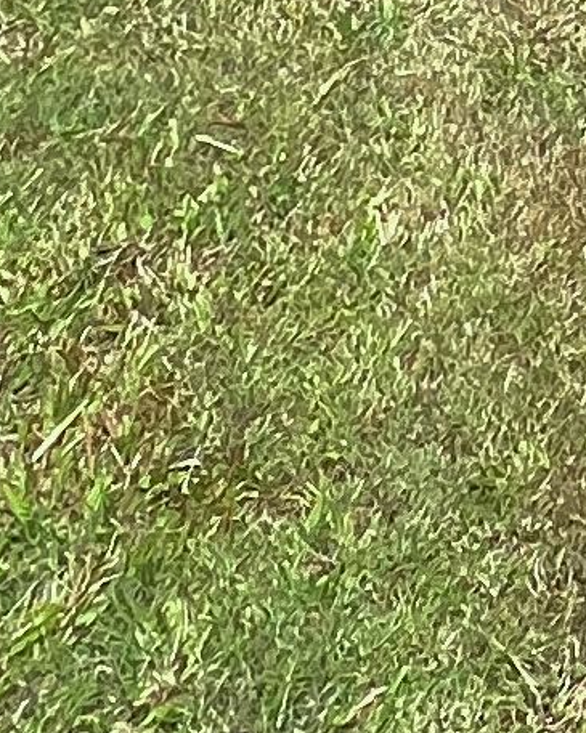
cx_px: 1373
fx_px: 2431
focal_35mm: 112
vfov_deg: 12.5
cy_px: -1137
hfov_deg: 11.5
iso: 32
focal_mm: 1.57
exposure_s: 1/350
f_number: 1.8
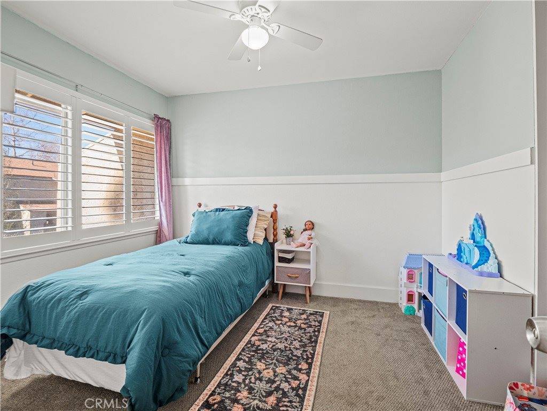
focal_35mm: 16
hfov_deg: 94.5
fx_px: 253
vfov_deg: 78.1
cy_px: 206
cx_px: 274
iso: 200
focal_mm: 8
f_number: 4
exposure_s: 1/15
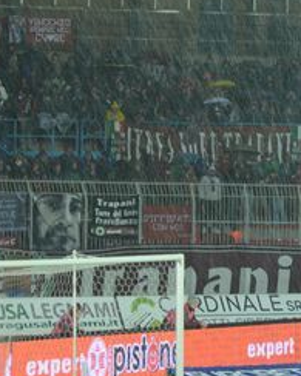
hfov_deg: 4.5
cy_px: 170
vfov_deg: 5.6
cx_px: 224
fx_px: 3845
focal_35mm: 345
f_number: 5.6
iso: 800
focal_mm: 105
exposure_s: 1/60
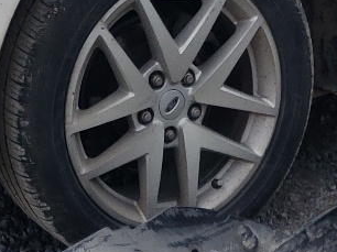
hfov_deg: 14.4
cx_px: 275
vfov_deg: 9.7
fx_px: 1323
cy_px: 602
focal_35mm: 136
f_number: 1.5
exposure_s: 1/1429
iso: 50
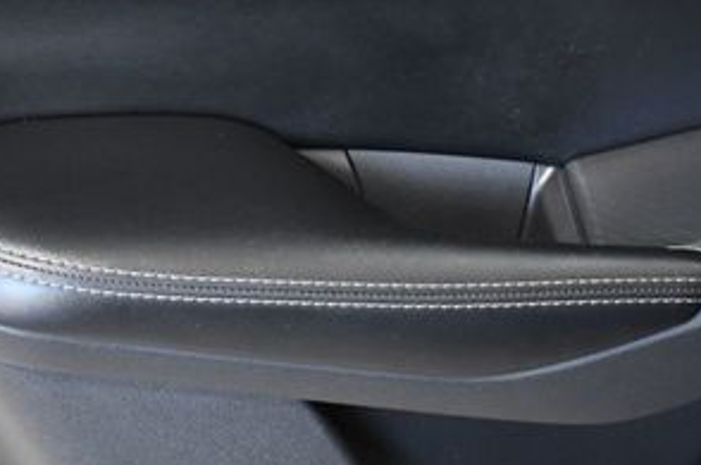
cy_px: 107
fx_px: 3052
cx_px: 405
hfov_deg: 13.1
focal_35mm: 157
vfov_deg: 8.7
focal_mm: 48
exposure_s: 1/160
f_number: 4.5
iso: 2500
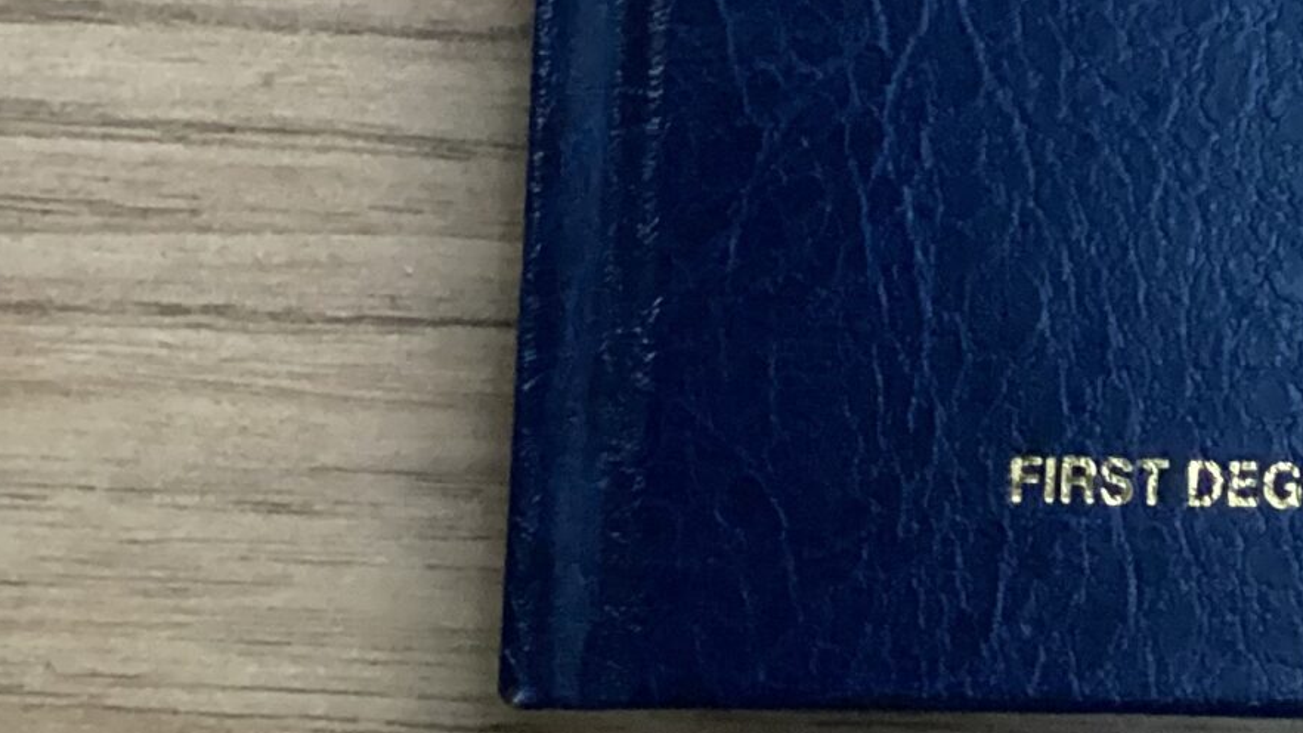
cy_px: -108
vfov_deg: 12.1
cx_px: 1411
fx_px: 3386
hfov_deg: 20.8
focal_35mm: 98
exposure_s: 1/20
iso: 640
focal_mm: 3.3
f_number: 2.4
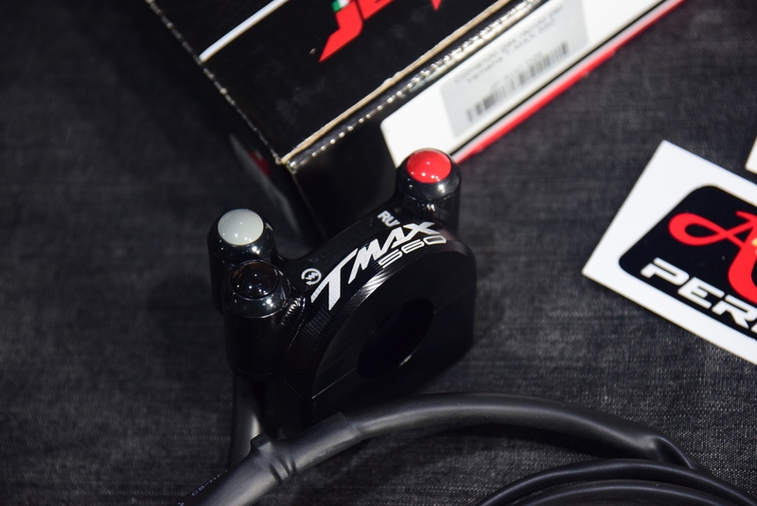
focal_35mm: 105
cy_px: 253
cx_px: 378
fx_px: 2210
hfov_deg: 19.4
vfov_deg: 13.1
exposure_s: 1/25
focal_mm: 70
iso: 1600
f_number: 4
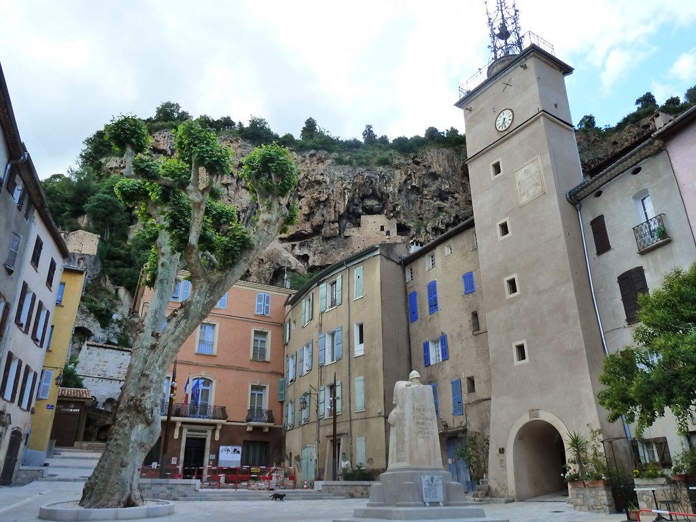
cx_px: 348
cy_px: 261
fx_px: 543
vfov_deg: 51.4
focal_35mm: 27
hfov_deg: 65.3
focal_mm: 4.4
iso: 200
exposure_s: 1/100
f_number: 4
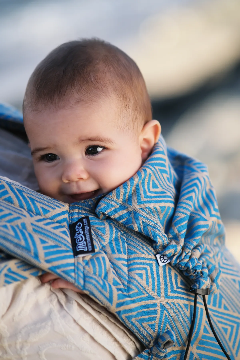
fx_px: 1280
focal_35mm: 128
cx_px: 120
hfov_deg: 10.7
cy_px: 180
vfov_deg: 16.0
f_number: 2
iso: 200
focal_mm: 85
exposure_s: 1/2000
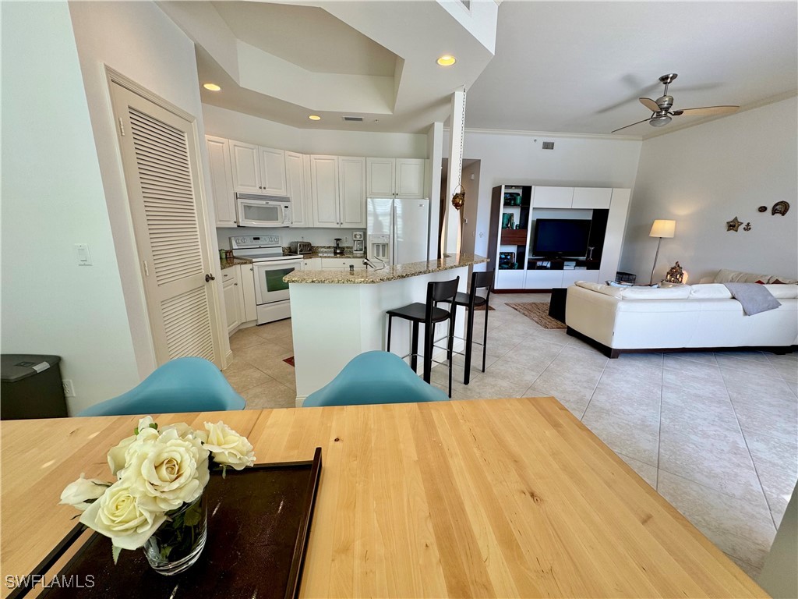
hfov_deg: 102.1
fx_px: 323
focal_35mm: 14
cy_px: 300
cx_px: 399
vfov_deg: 85.7
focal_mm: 2.22
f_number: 2.2
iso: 64
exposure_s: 1/120
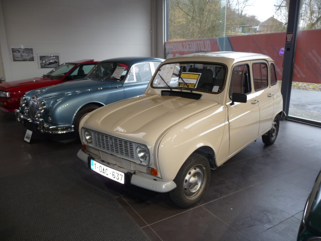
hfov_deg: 63.4
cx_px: 160
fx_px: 260
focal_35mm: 28
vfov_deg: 49.7
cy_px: 120
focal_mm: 4.7
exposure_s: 1/30
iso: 100
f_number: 3.3
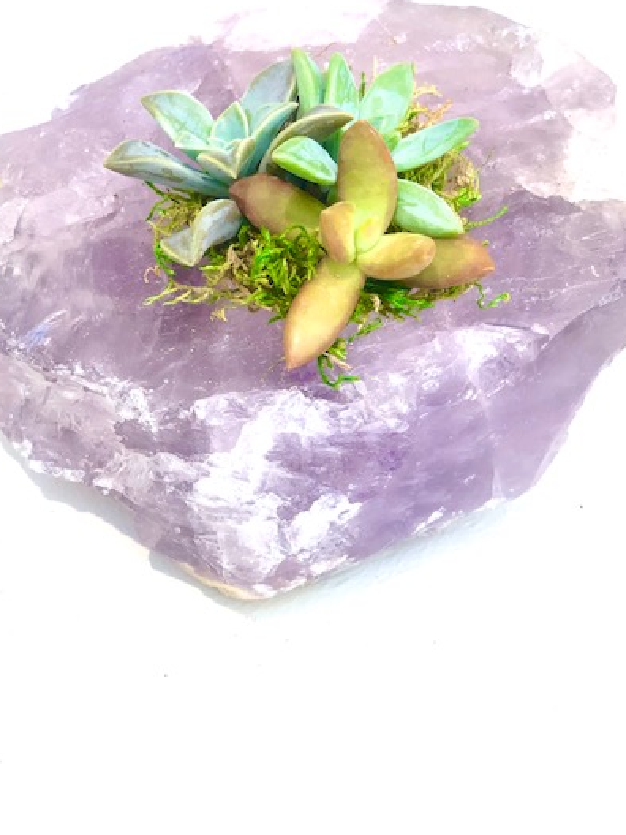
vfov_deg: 30.6
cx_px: 280
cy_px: 335
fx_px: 1519
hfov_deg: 23.3
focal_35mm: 63
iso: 80
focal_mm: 6
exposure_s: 1/60
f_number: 2.4
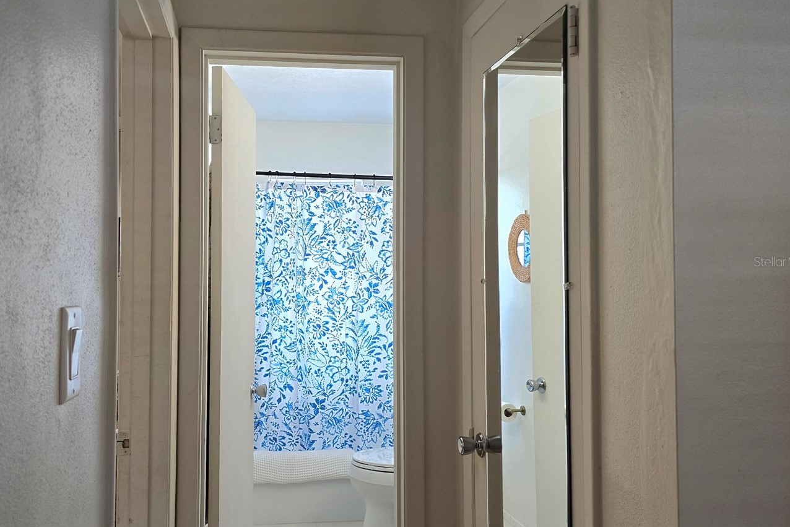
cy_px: 261
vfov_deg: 43.6
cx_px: 317
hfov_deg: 61.4
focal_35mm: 30
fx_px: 658
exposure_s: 1/120
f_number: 1.7
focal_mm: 6.3
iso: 125
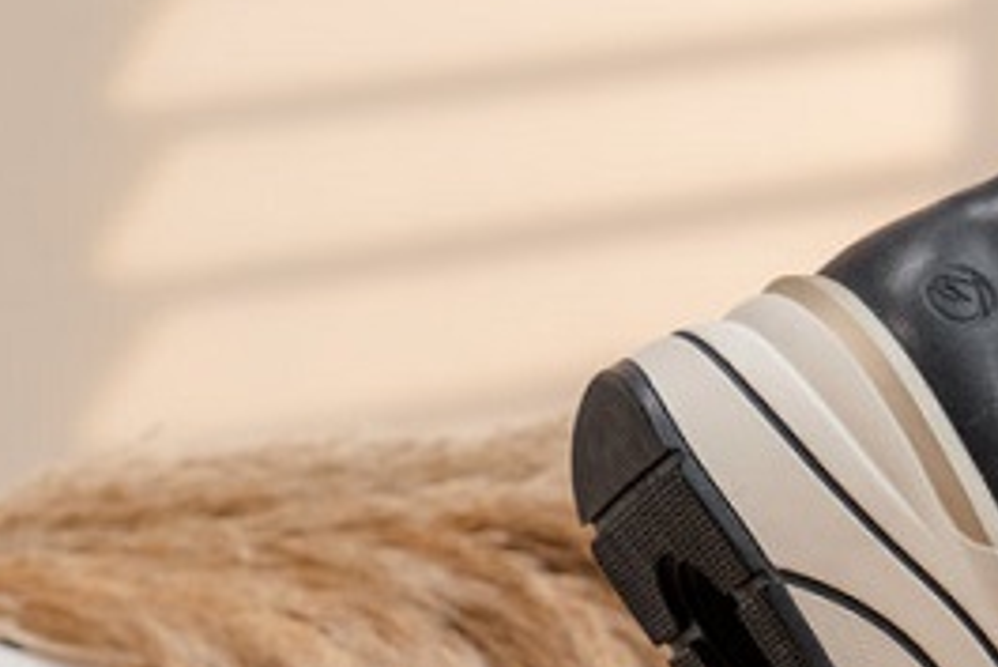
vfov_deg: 6.4
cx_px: 627
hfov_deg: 9.6
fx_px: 5936
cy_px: 716
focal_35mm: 214
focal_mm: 70
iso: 1600
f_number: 7.1
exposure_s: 1/200
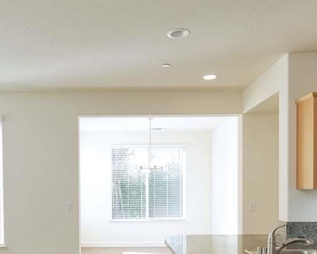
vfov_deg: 38.8
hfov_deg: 48.8
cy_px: 197
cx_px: 129
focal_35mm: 37
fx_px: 347
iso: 800
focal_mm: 7
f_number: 4.5
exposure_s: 1/160
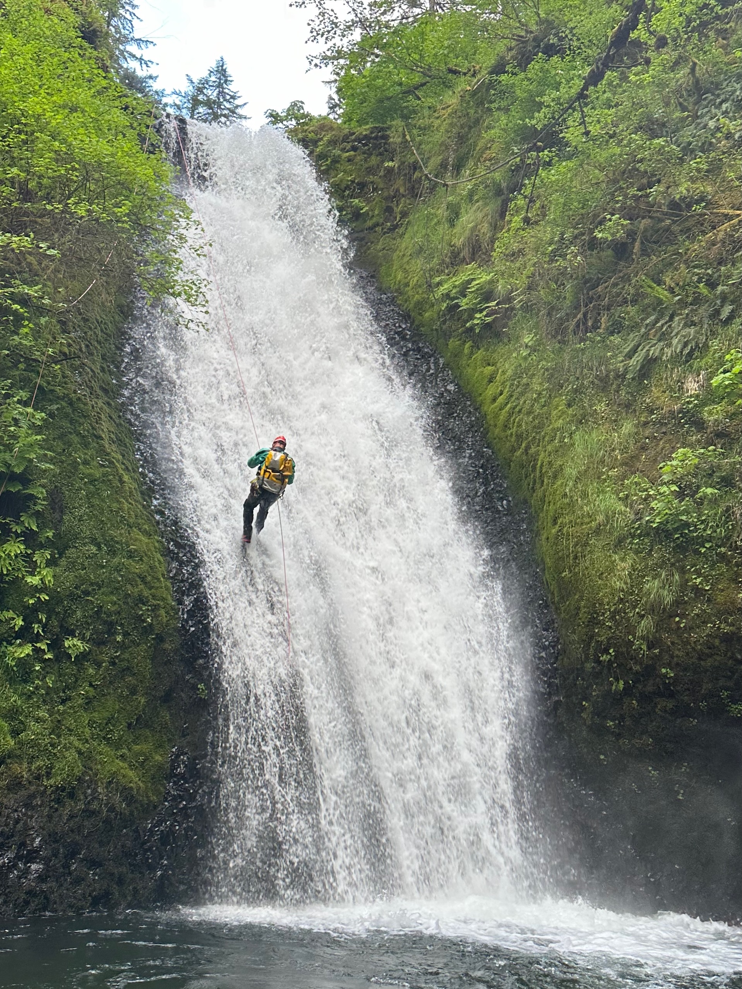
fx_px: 686
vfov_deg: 71.6
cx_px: 371
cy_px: 494
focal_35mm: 24
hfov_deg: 56.8
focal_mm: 6.86
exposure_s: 1/121
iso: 100
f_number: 1.78
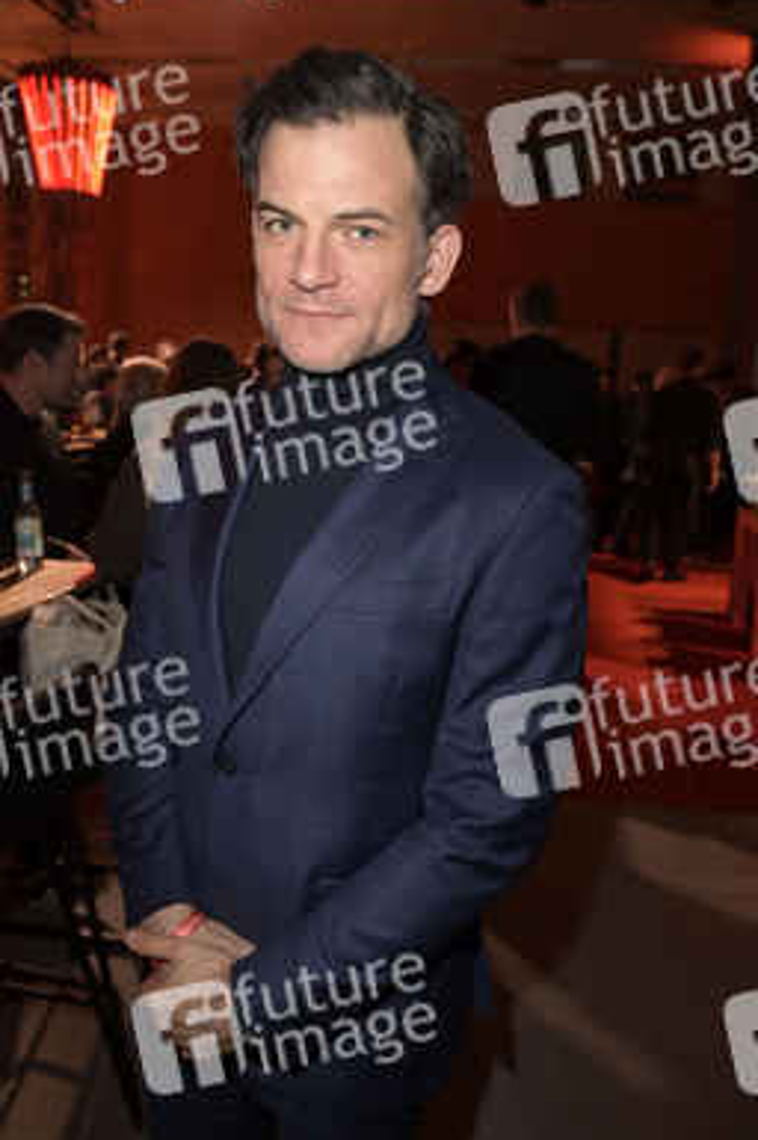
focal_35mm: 27
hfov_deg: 47.8
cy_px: 580
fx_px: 854
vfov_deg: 67.4
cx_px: 370
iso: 1000
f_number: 5
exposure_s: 1/60
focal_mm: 26
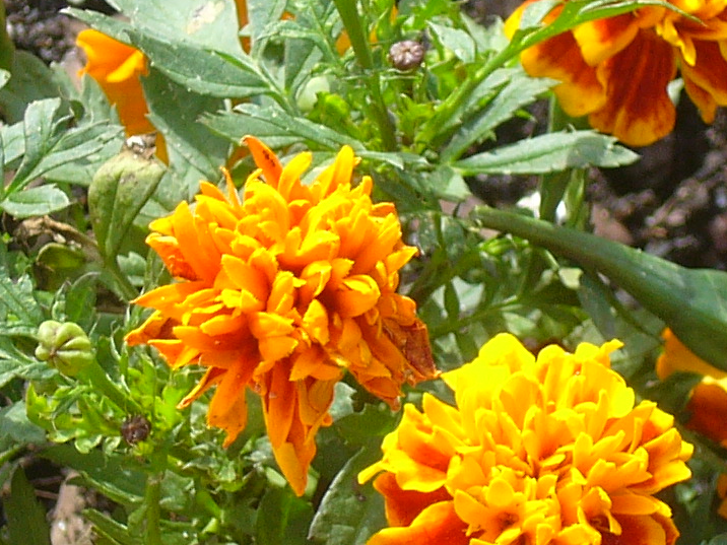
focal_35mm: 246
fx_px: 5166
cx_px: 415
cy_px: 310
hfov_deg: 8.0
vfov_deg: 6.0
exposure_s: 1/200
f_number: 4.6
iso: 50
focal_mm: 14.3
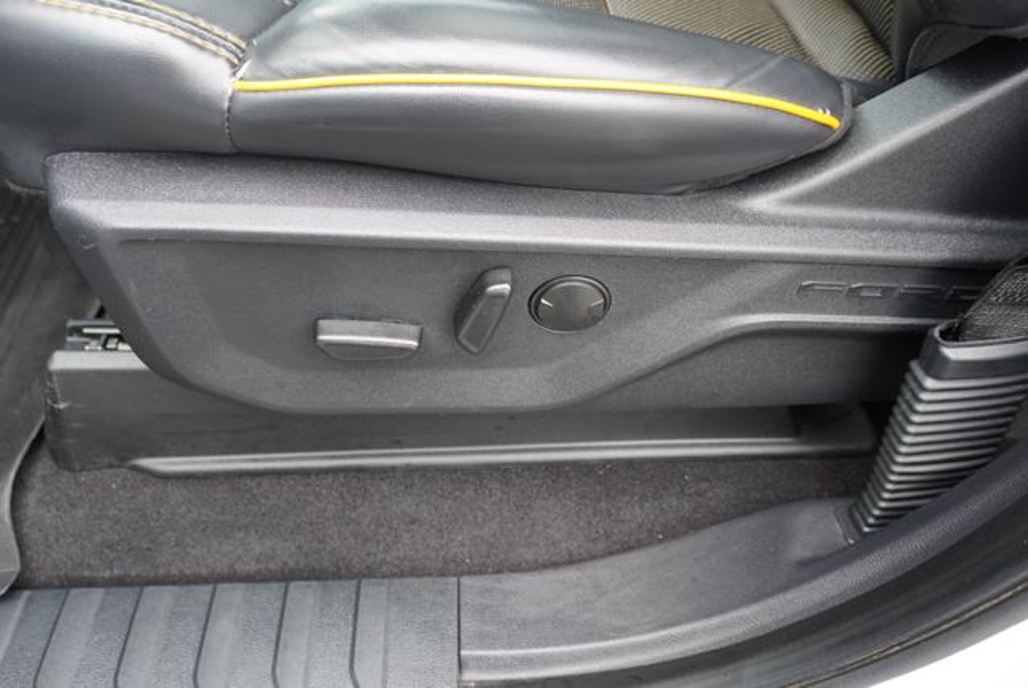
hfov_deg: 67.3
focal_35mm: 27
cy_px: 344
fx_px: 772
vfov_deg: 48.0
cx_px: 514
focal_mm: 18
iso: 640
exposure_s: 1/60
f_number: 4
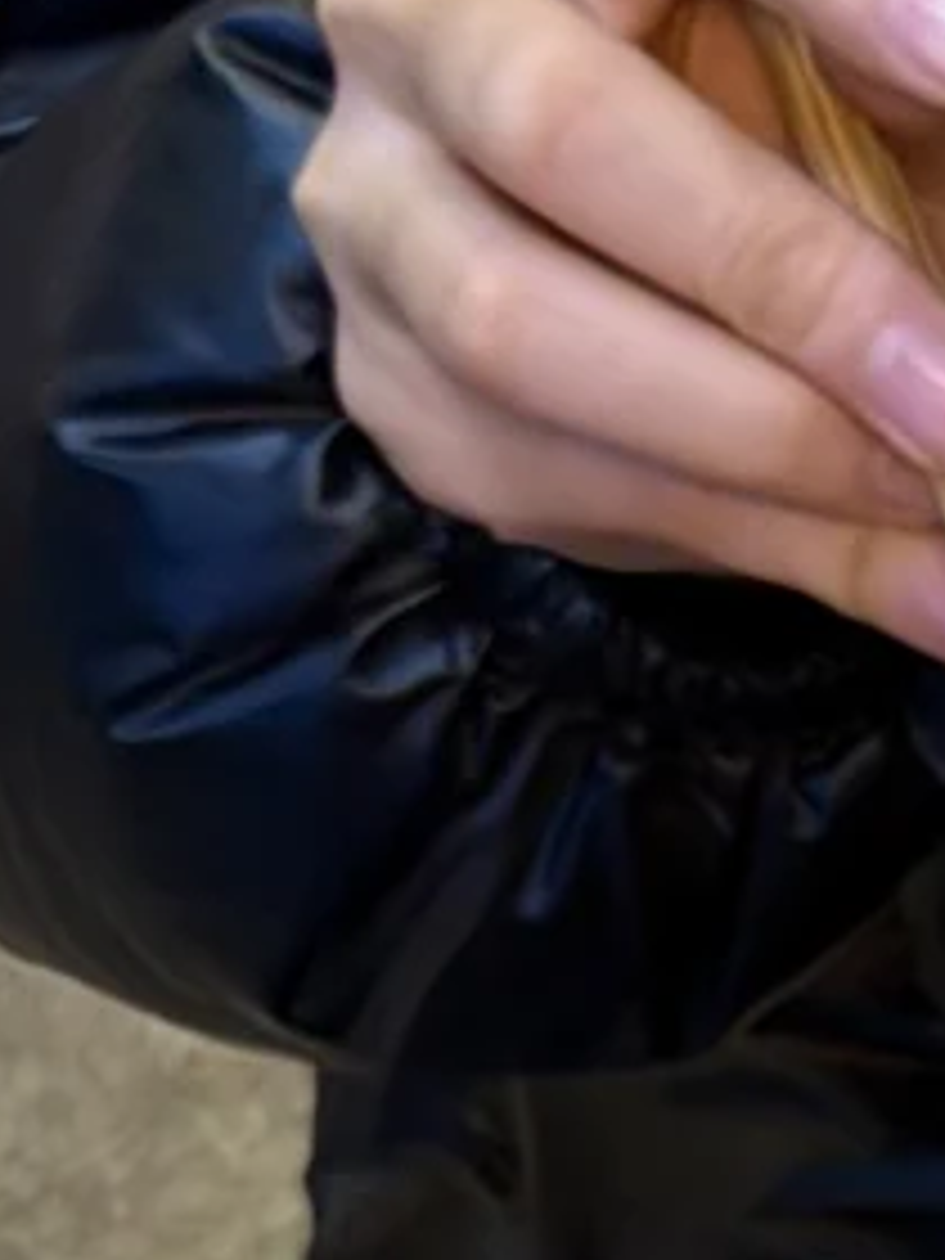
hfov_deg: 5.8
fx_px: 8991
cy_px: 2830
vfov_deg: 7.6
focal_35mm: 247
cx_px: 2007
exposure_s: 1/50
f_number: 1.78
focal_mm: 6.76
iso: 50
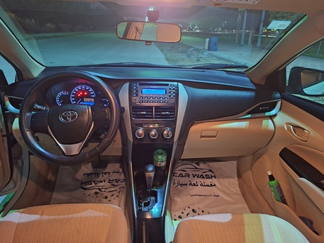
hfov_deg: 73.9
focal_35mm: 23
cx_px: 162
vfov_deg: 58.9
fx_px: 215
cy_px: 122
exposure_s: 1/20
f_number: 1.8
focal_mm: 5.54
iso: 1250
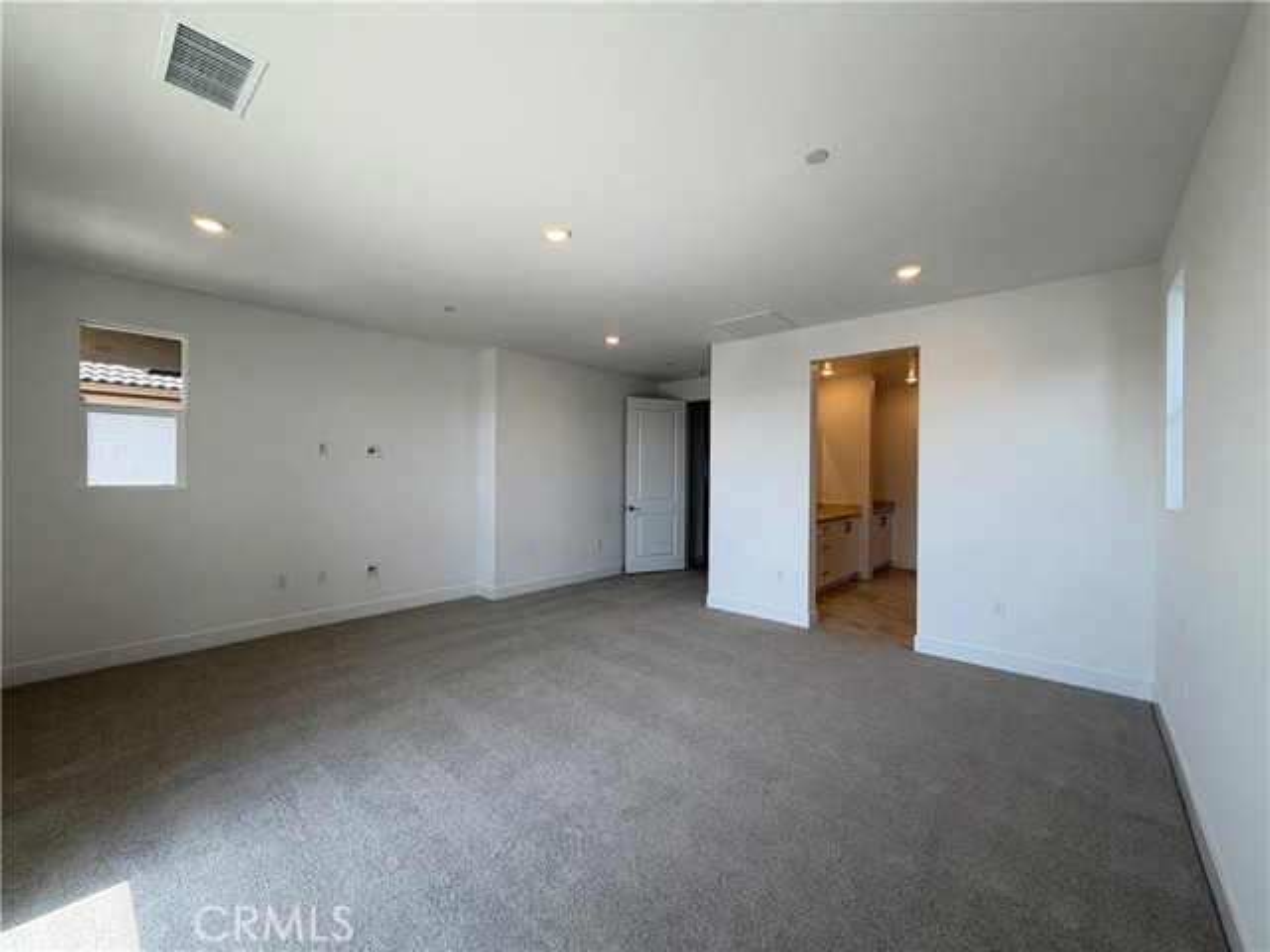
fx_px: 514
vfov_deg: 85.7
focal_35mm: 14
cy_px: 476
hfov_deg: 102.1
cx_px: 635
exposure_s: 1/120
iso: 50
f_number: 2.2
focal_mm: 2.22
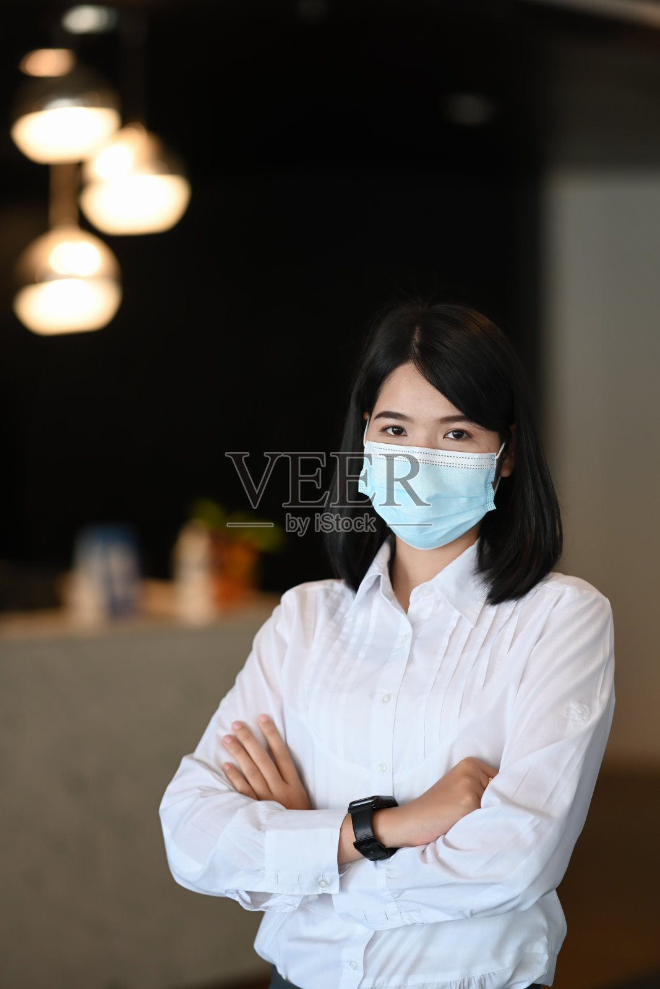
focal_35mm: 105
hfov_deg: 13.0
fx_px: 2887
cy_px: 494
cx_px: 330
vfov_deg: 19.5
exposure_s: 1/250
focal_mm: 105
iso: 640
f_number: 2.2
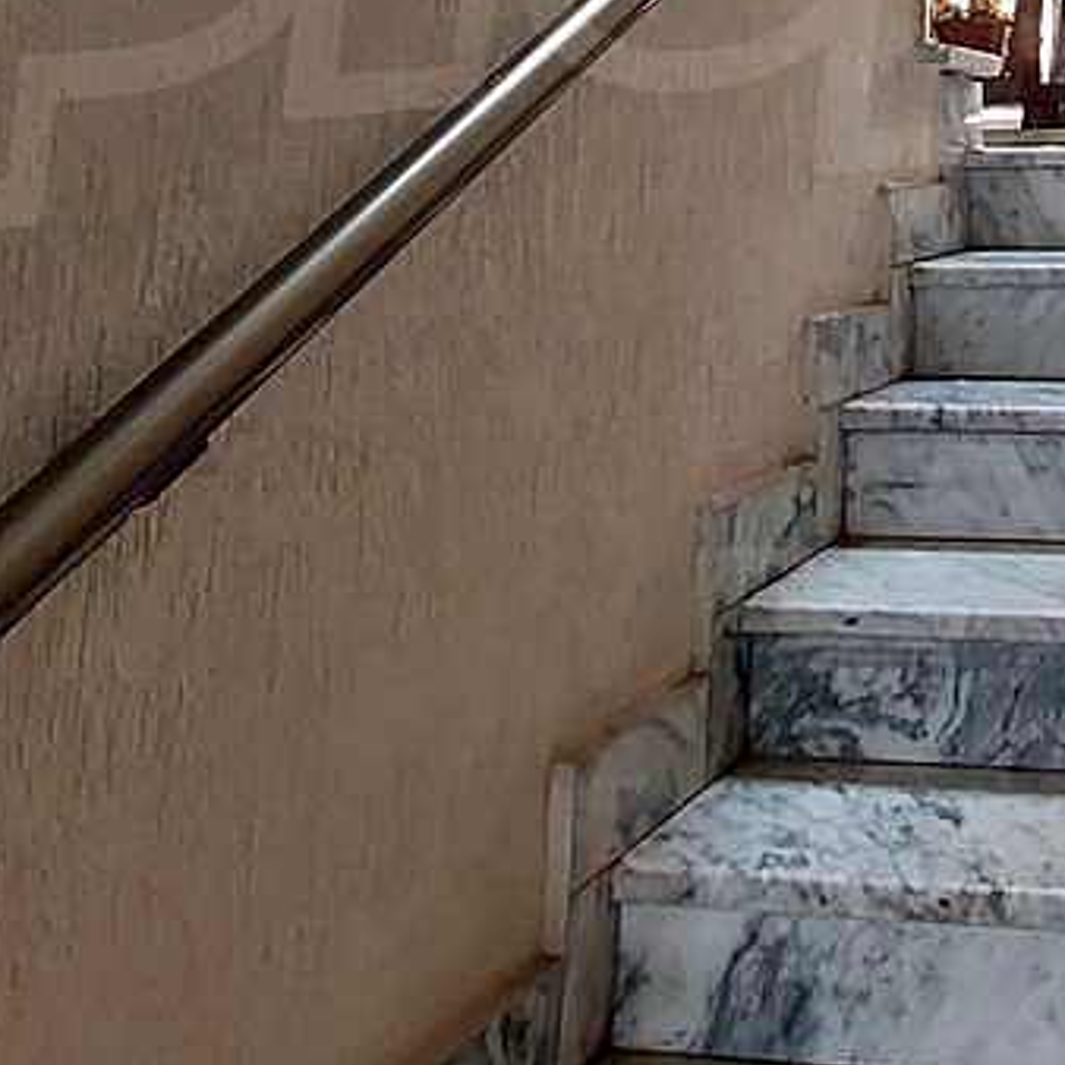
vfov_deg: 28.2
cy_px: -282
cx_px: 1084
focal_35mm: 51
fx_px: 1775
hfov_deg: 30.8
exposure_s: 1/50
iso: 125
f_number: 2.2
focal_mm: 1.74
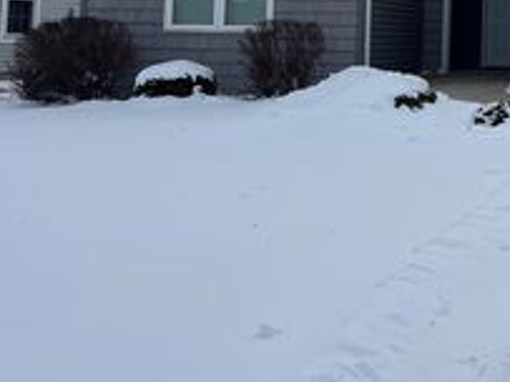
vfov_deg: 21.8
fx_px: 942
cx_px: 580
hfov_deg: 27.4
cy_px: -29
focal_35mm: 64
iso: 50
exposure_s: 1/9434
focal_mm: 5.7
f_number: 1.5
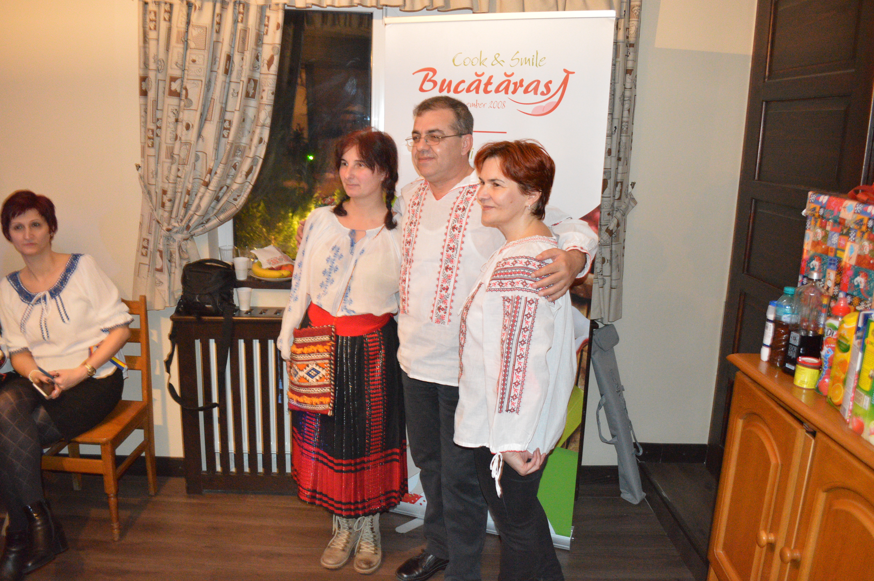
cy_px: 290
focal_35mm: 27
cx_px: 437
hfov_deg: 67.4
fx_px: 655
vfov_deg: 47.8
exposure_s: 1/20
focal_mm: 18
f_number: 3.5
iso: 3200
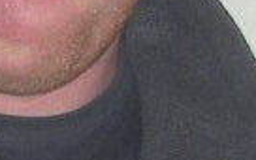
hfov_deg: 7.1
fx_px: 1947
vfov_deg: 4.6
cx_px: -373
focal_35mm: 279
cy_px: -264
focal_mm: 5.8
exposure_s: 1/60.1
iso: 50
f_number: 3
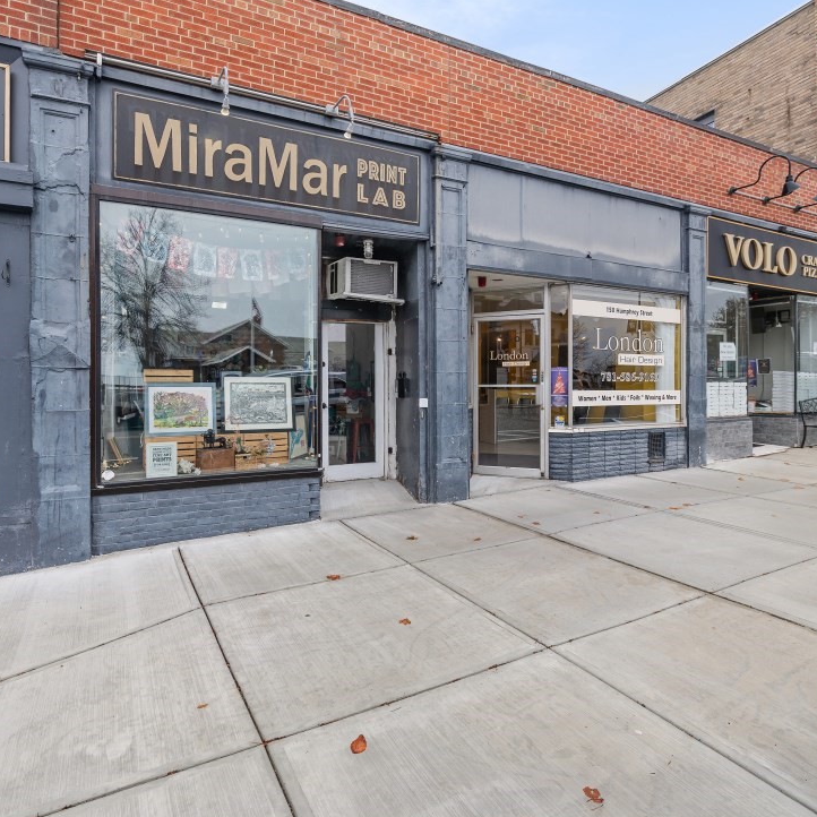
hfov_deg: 77.3
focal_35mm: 19
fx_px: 507
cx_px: 358
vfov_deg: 77.6
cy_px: 392
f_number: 5.6
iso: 200
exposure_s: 1/200
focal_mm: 14
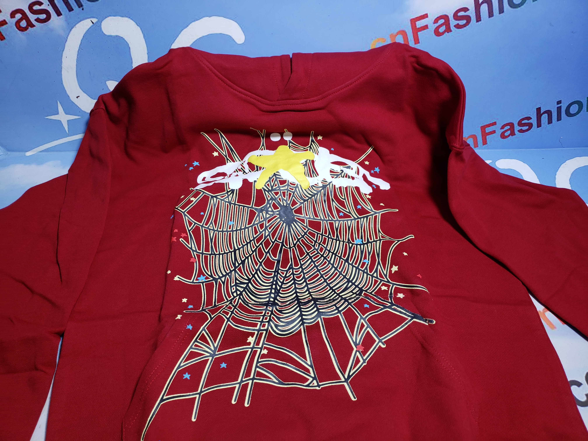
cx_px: 294
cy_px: 220
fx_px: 442
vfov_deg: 53.1
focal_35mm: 26
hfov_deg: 67.3
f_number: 1.5
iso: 50
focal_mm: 4.3
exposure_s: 1/312
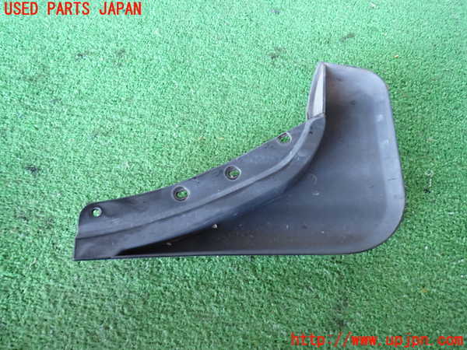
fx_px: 337
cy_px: 175
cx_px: 234
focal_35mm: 25
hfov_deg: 69.4
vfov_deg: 54.9
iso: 320
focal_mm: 4.5
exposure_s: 1/30
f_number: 2
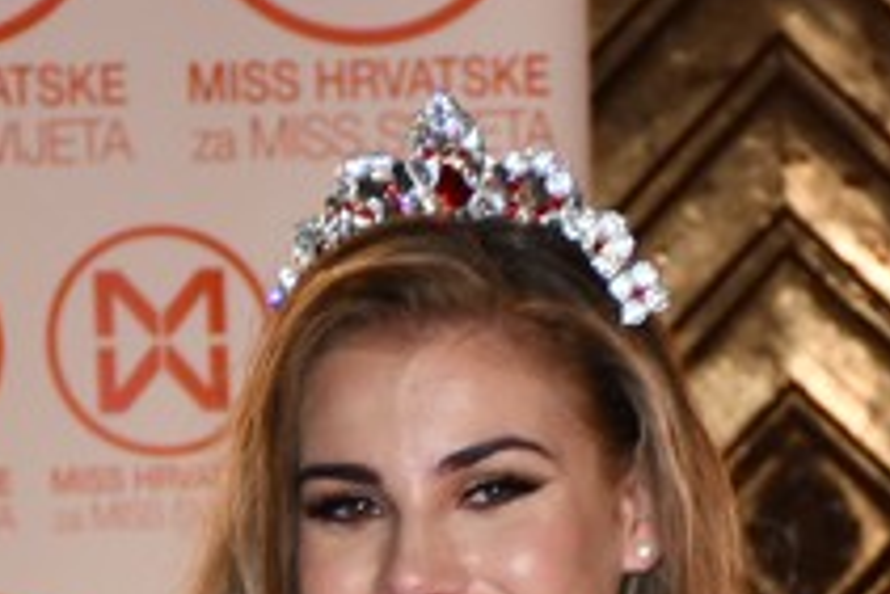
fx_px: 12617
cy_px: 1144
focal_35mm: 510
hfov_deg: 4.0
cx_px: 637
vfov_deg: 2.7
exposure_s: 1/125
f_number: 5
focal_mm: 70
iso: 280
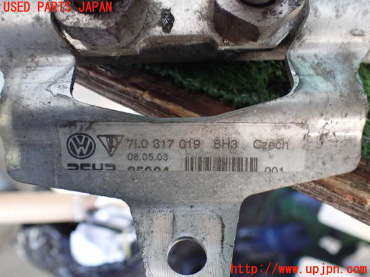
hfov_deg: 60.0
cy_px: 138
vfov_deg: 46.8
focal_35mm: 30
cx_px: 185
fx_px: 321
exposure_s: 1/30
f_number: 2.3
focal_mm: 5.4
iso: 800
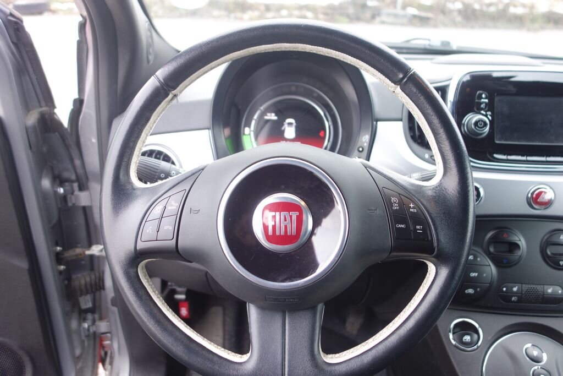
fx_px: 438
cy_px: 188
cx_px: 282
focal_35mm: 28
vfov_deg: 46.4
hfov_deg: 65.5
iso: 125
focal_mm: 10.4
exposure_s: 1/30
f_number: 1.8
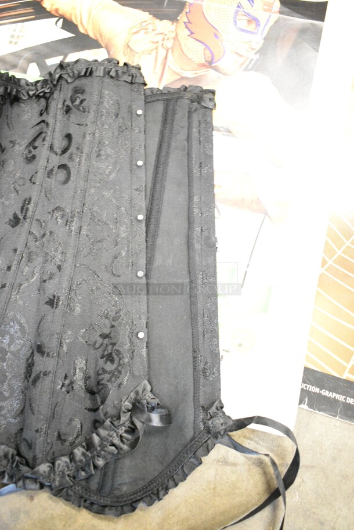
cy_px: 265
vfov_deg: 61.9
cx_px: 177
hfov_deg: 43.7
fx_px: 442
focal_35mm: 30
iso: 6400
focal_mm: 20
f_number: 3.8
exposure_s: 1/30
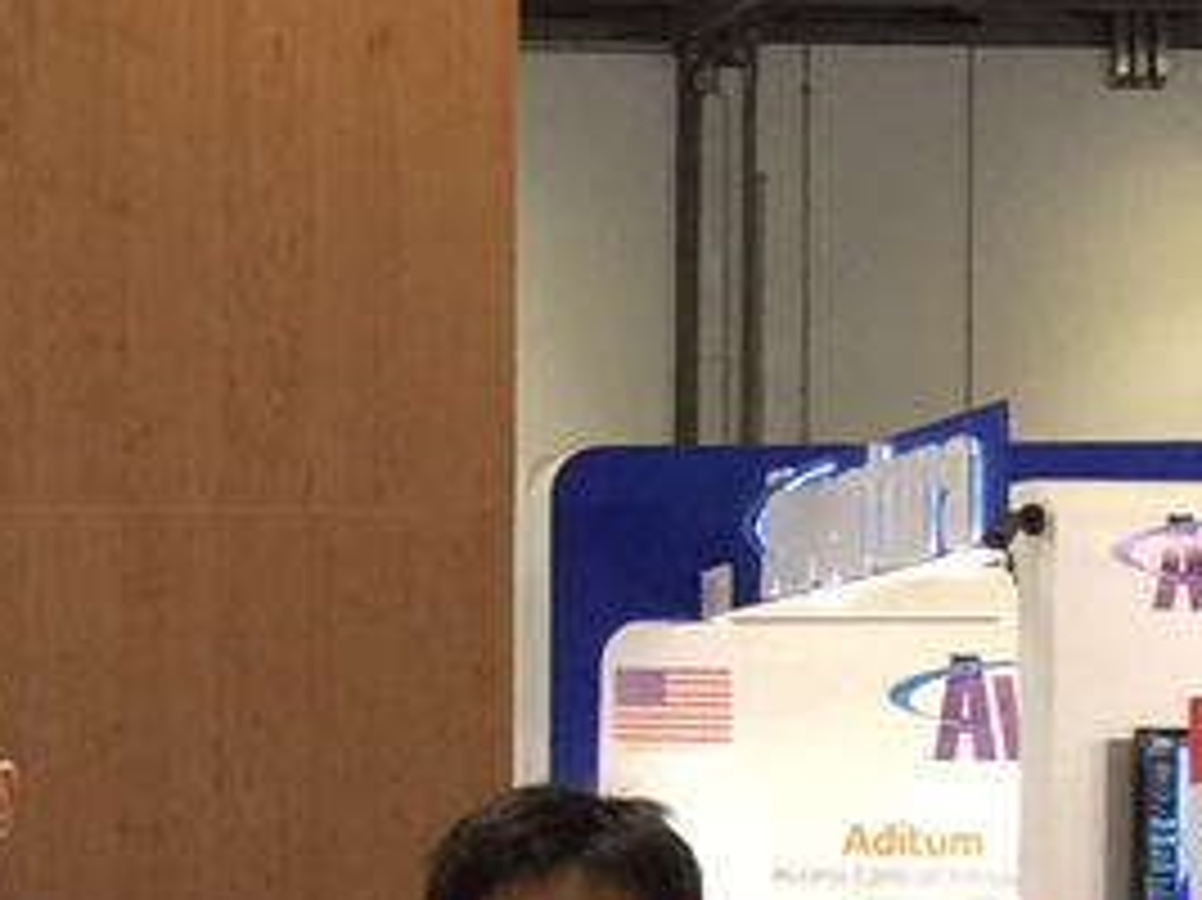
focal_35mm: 139
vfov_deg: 10.6
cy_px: 891
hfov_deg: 13.1
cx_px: -815
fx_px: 4824
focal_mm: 4.15
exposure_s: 1/33
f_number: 2.2
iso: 80
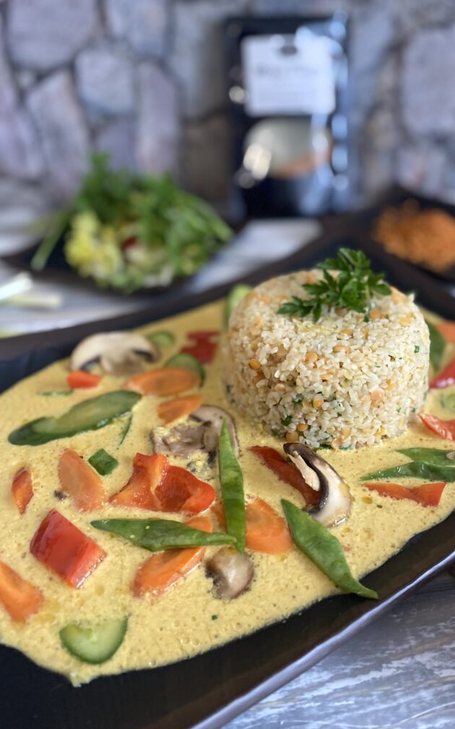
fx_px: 556
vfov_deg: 66.5
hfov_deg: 44.4
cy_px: 362
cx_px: 260
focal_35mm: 28
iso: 250
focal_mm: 4.25
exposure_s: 1/50
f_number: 1.8
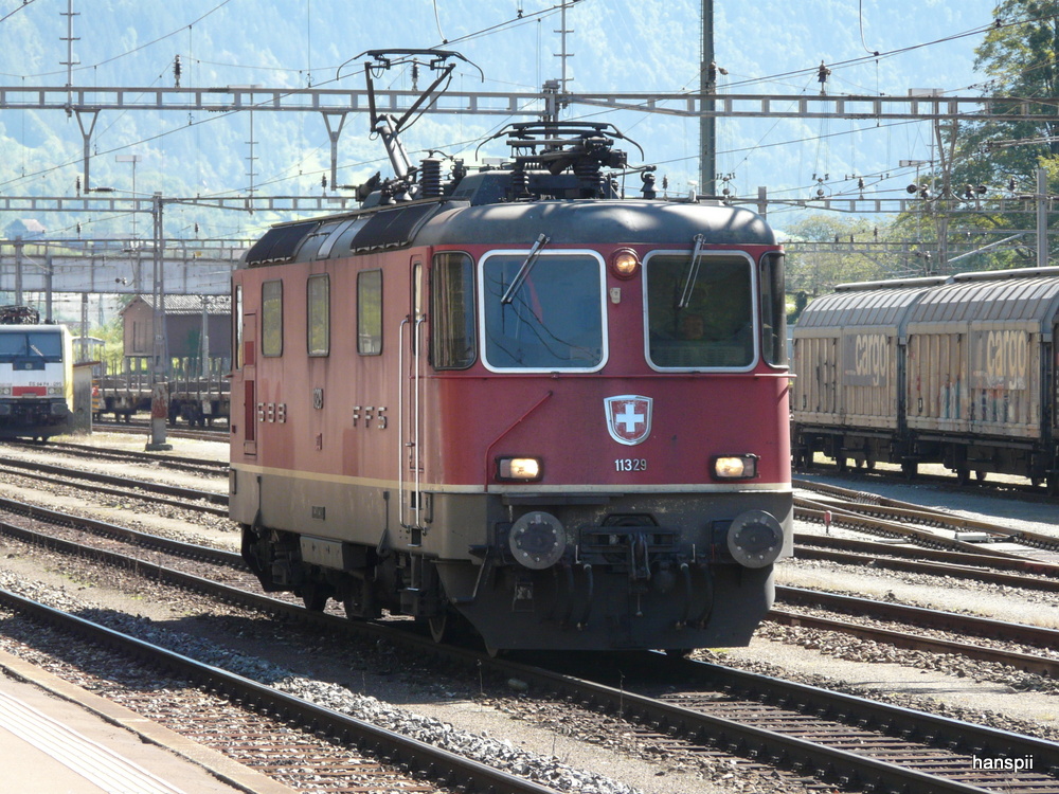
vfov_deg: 7.4
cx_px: 530
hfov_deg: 9.8
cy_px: 397
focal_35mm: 202
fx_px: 6180
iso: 160
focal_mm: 33.2
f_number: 4
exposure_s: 1/320
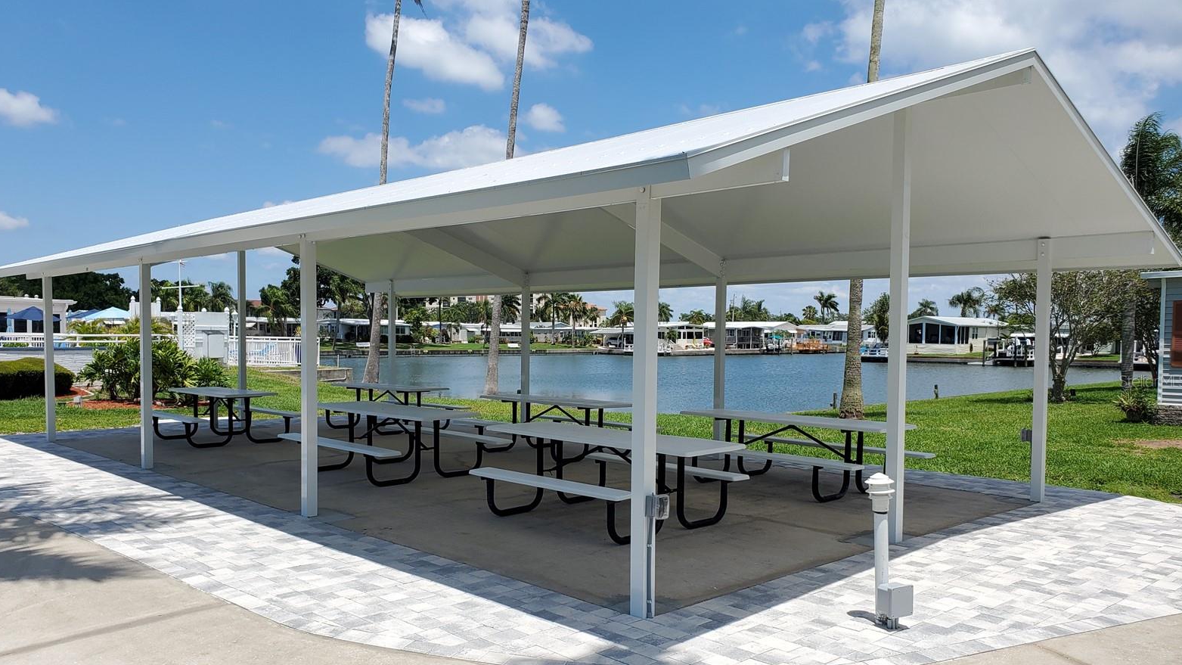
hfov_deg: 66.1
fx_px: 909
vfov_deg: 40.1
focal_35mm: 29
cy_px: 381
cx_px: 585
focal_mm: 4.3
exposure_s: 1/2054
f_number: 2.4
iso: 50
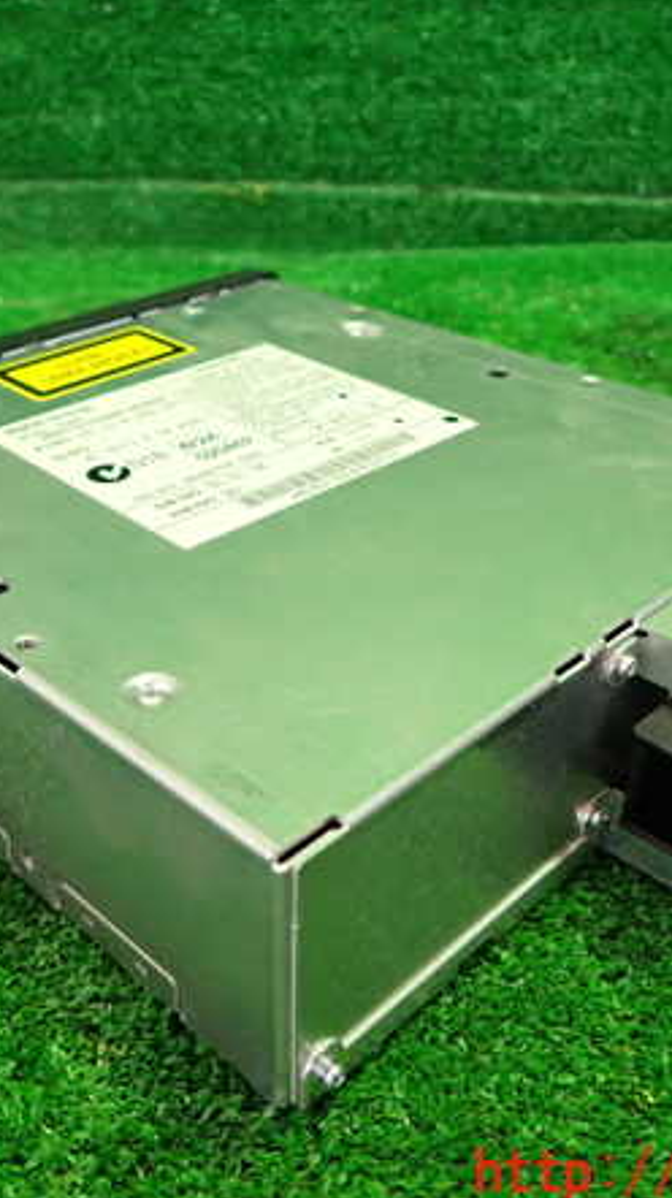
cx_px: 274
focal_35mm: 37
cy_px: 599
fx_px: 1174
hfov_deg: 31.9
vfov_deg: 54.0
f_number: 2
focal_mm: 4.5
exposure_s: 1/50
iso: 400
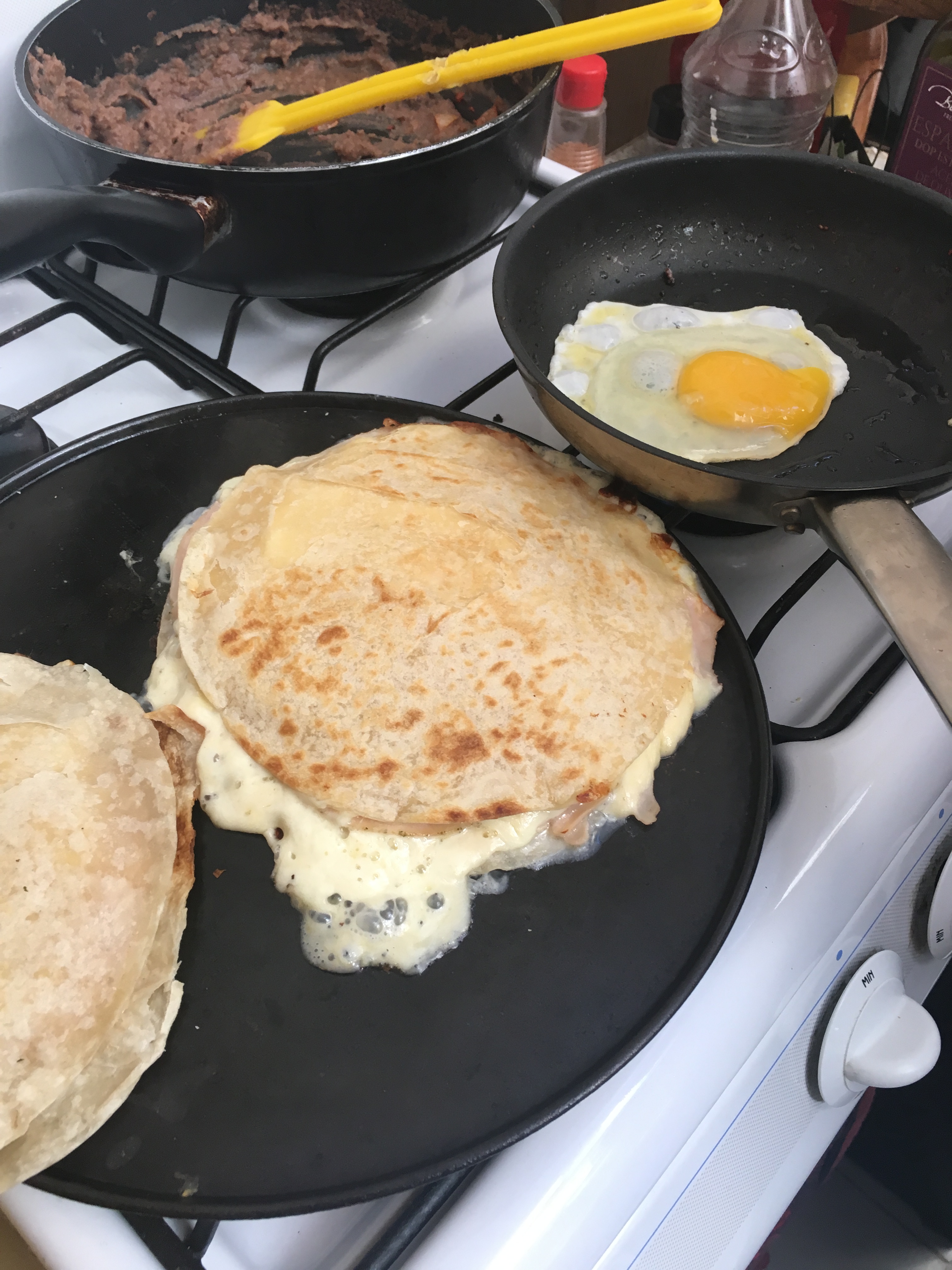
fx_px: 1063
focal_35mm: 29
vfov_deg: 61.7
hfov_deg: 48.2
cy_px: 635
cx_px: 476
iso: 50
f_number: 2.2
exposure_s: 1/30
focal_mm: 4.15
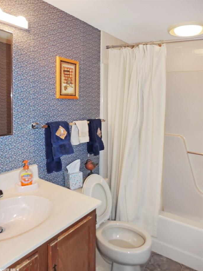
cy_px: 140
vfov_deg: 69.4
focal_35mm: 25
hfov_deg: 54.8
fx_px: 196
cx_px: 98
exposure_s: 1/30
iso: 200
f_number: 3
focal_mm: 4.3
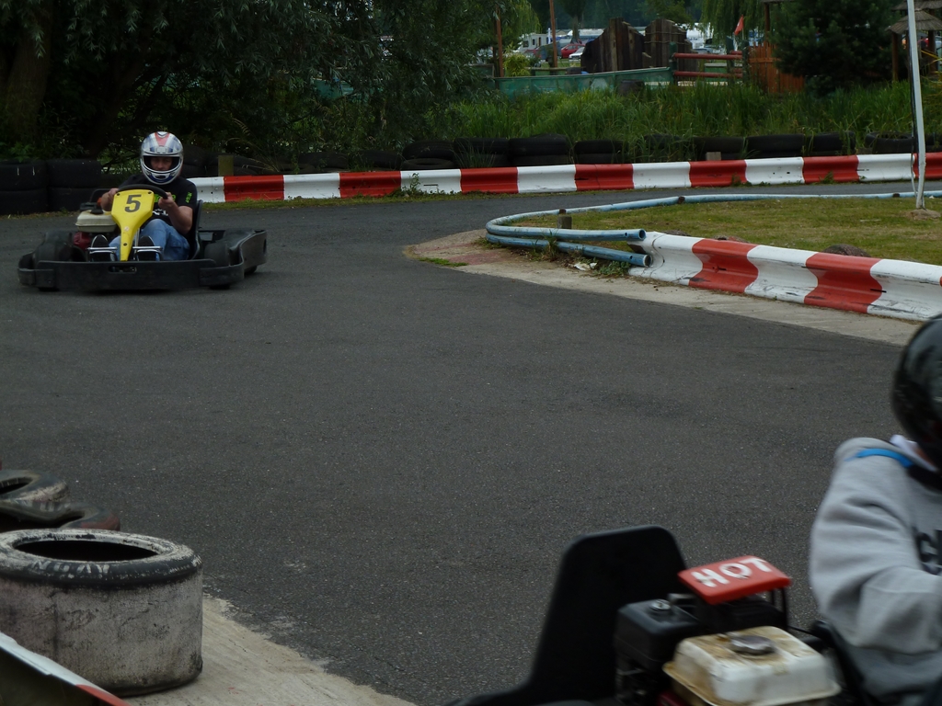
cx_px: 471
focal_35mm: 96
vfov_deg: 15.4
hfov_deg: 20.4
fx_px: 2612
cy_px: 353
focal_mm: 15.8
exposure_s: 1/500
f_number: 4.3
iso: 80
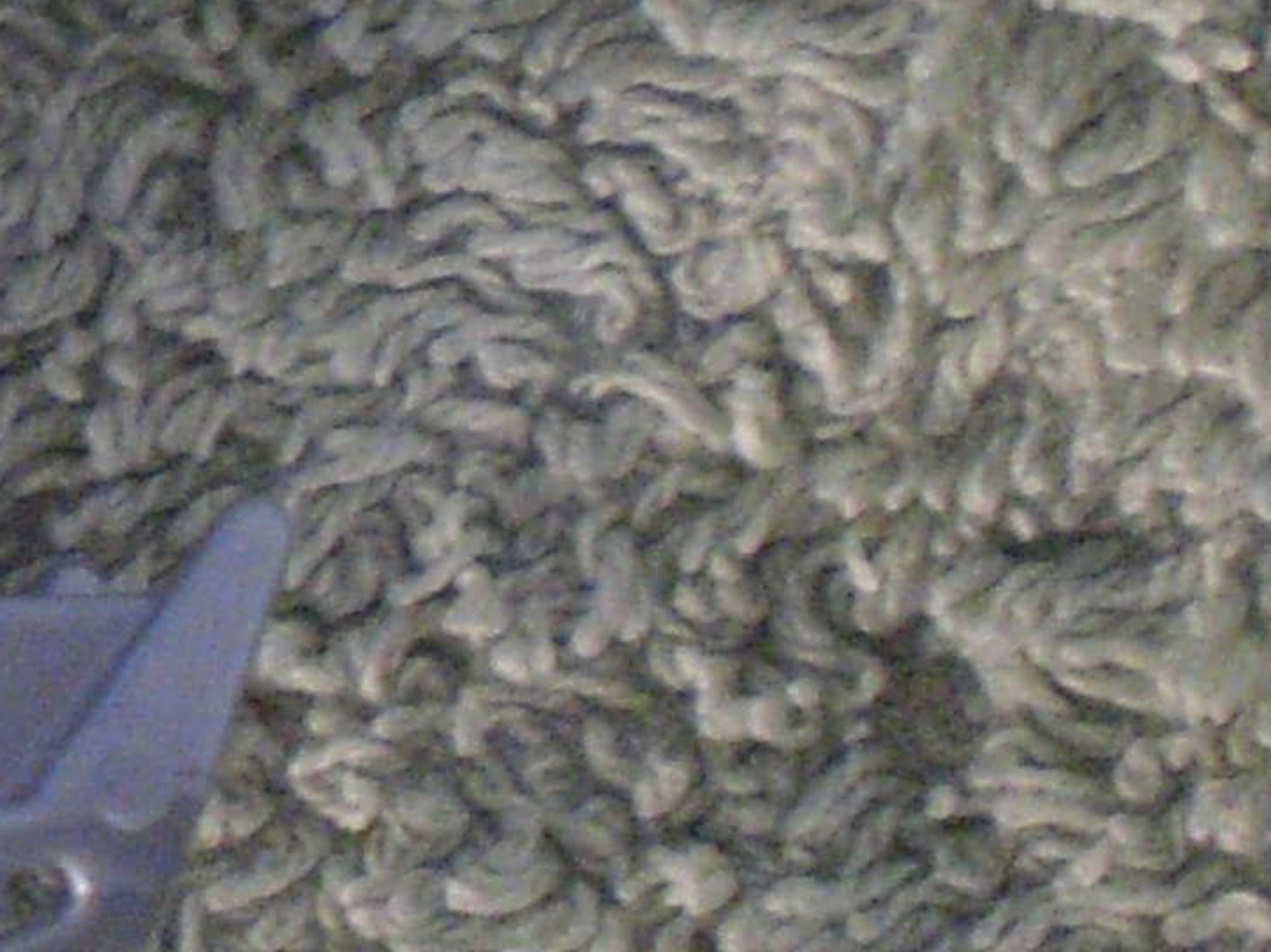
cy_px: -205
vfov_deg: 9.0
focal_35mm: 162
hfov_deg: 11.4
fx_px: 5945
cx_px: -908
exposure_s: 1/100
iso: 400
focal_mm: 6.3
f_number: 3.1
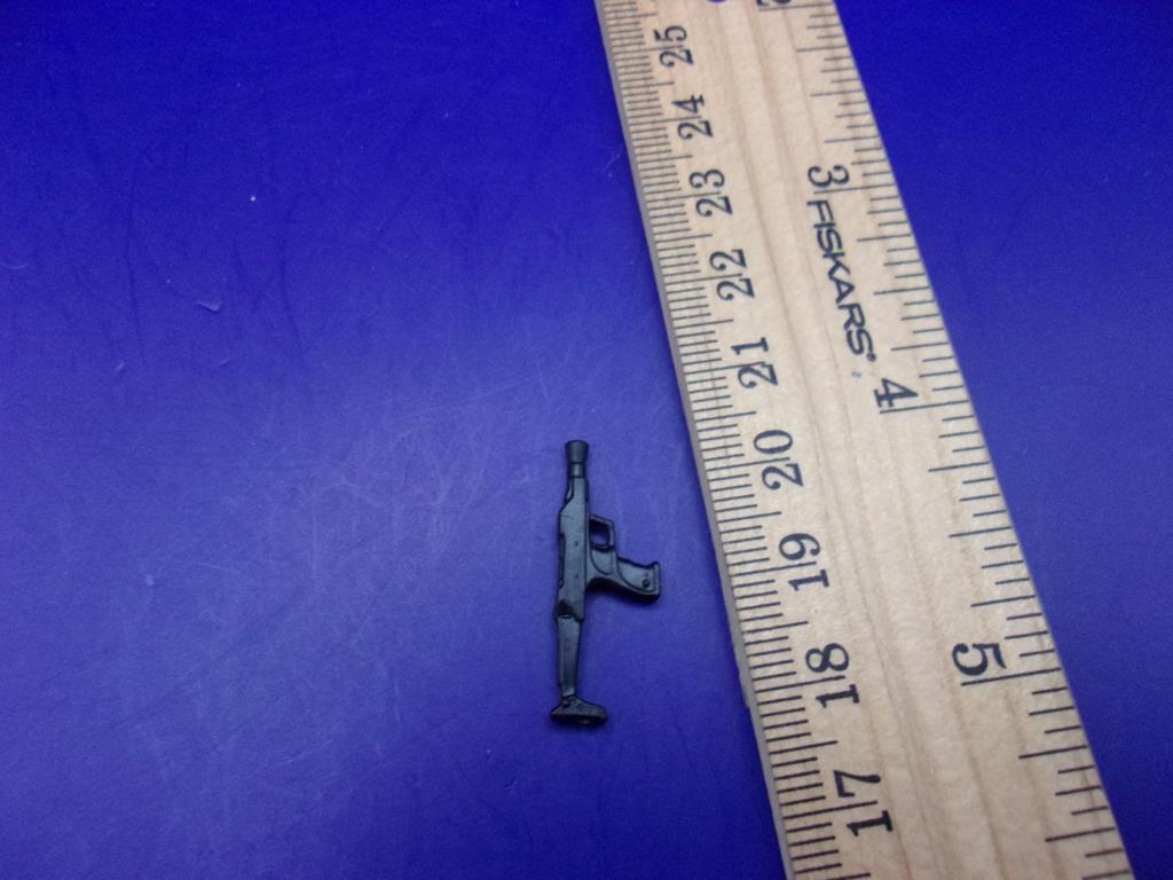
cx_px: 586
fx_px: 915
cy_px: 440
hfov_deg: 65.3
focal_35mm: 27
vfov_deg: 51.4
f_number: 3
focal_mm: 4.9
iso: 400
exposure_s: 1/18
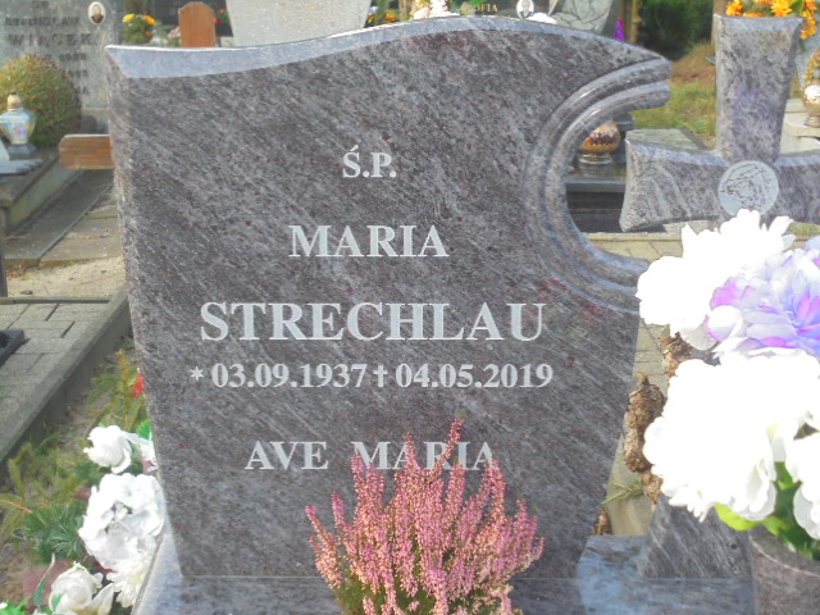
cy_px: 308
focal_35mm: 56
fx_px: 1327
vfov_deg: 26.1
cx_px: 410
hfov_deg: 34.3
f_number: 5.2
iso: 200
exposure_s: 1/30
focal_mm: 10.1
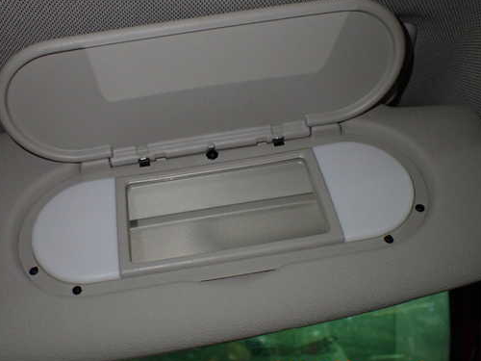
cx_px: 205
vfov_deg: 39.6
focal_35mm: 36
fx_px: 500
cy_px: 167
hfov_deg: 51.2
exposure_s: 1/125
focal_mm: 5.4
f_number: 2.3
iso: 500
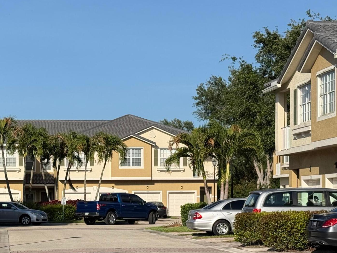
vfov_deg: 14.8
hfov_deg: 19.8
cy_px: 206
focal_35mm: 99
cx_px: 135
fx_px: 964
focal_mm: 6.76
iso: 80
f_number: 1.78
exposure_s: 1/8772
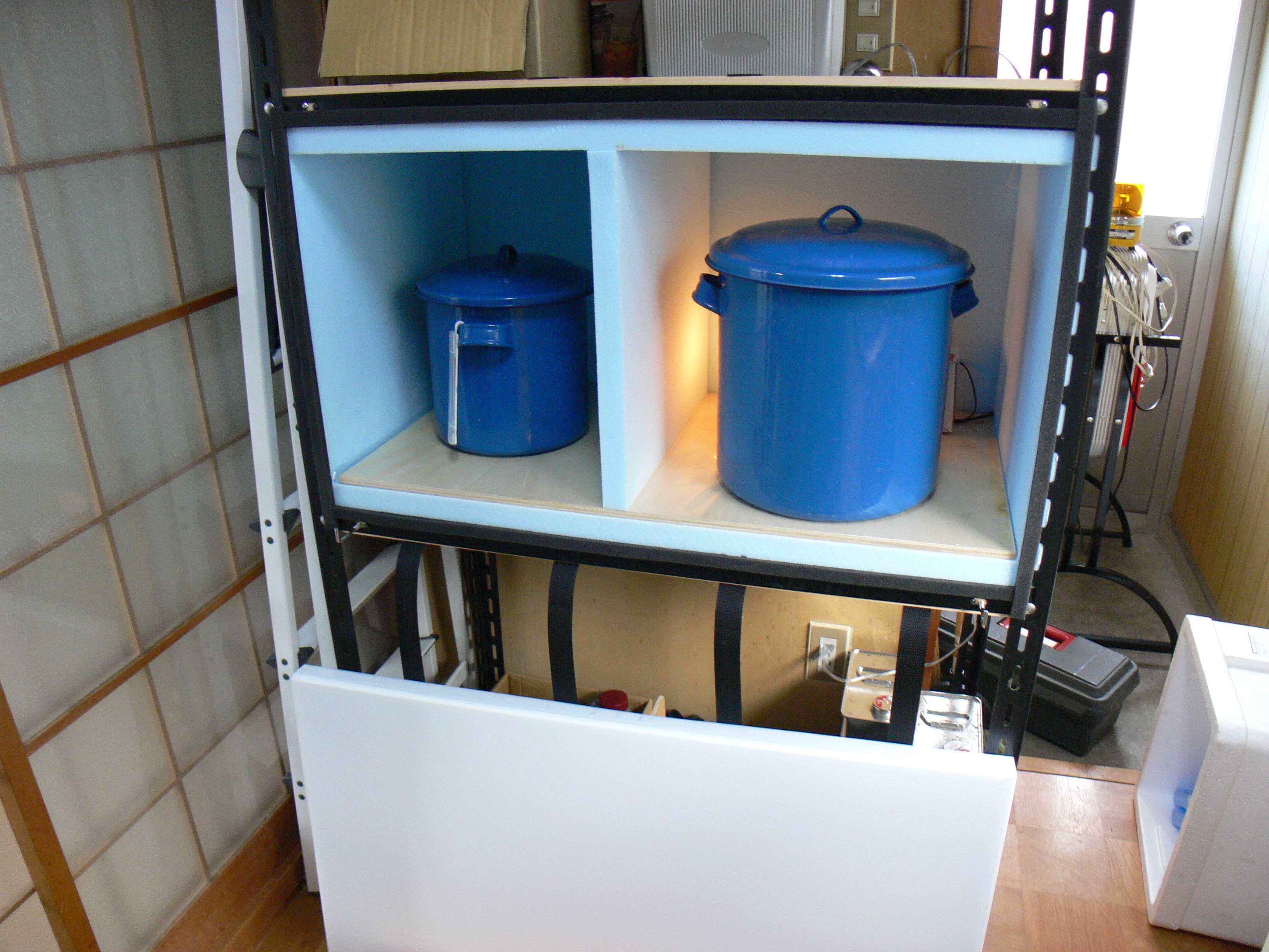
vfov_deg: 40.7
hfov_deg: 52.6
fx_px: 1283
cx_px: 634
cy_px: 476
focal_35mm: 35
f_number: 2.8
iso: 200
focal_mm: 7.4
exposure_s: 1/25
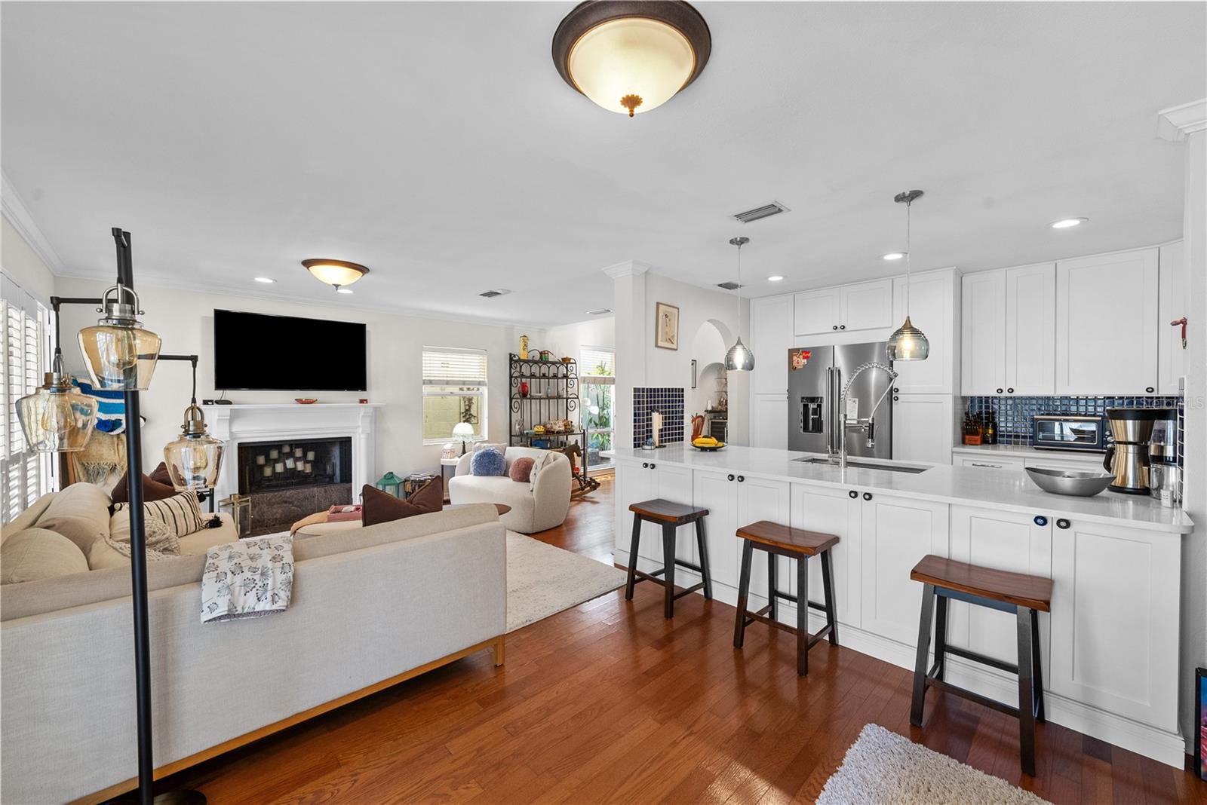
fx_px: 470
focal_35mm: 14
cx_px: 604
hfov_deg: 104.2
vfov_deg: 81.3
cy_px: 402
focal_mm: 14
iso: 640
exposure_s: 1/8
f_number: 9
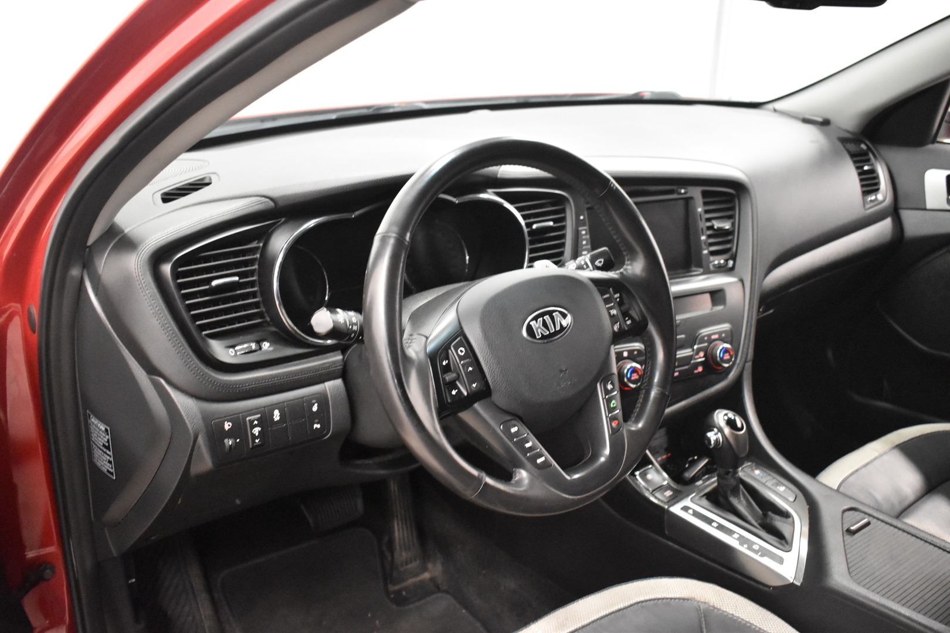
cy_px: 316
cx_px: 475
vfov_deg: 38.4
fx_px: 910
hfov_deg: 55.1
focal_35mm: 34
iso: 6400
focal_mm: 23
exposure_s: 1/40
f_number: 3.8
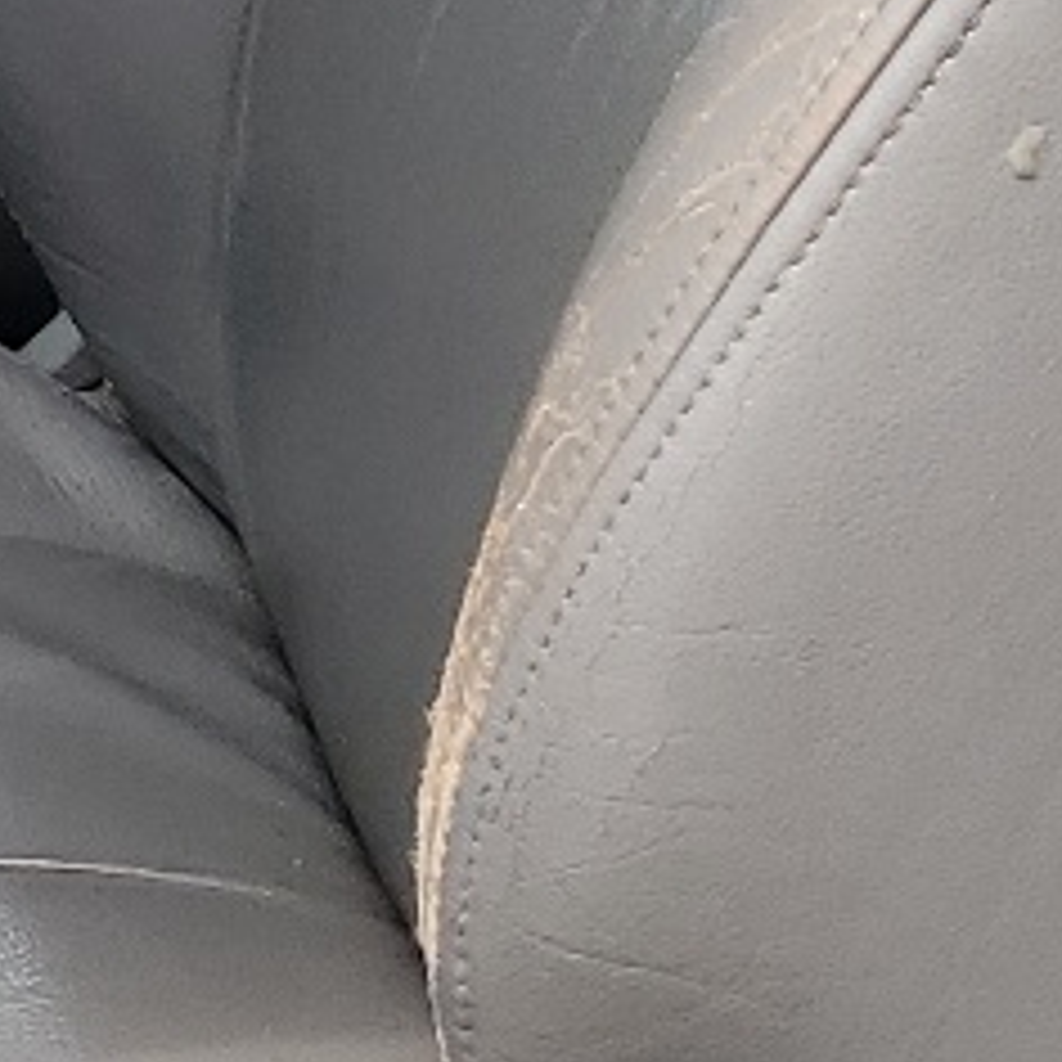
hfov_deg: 10.0
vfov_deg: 10.9
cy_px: -450
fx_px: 5415
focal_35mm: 156
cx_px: -1332
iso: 50
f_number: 1.5
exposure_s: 1/1111
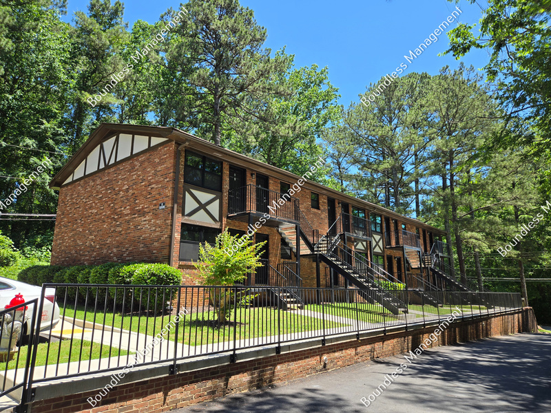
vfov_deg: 58.9
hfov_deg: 73.9
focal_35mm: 23
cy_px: 206
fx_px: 366
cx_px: 276
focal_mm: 5.4
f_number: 1.8
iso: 25
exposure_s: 1/887
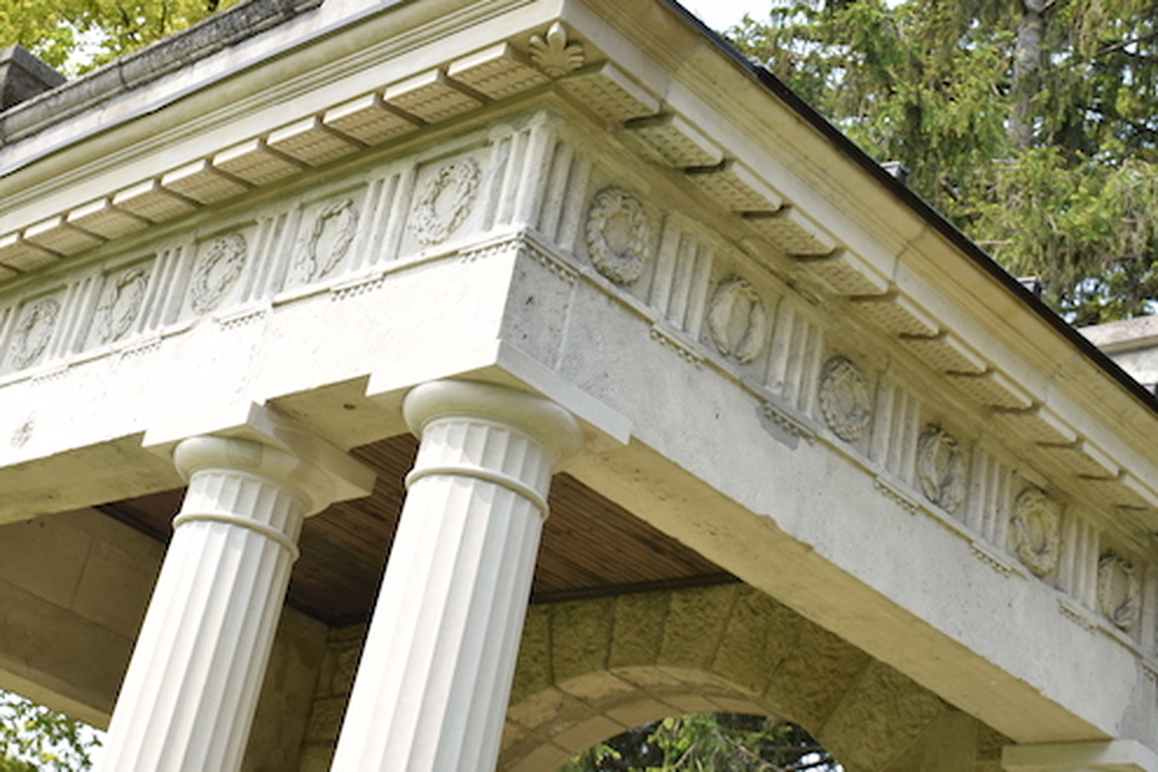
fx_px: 2026
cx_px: 487
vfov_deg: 21.5
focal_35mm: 63
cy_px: 230
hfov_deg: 31.8
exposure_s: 1/500
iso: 200
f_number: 4.5
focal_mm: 26
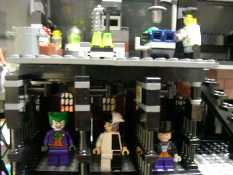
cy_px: 88
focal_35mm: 38
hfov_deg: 49.0
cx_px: 116
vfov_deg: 37.7
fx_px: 256
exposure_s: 1/1.1
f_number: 2.8
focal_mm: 8
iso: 400
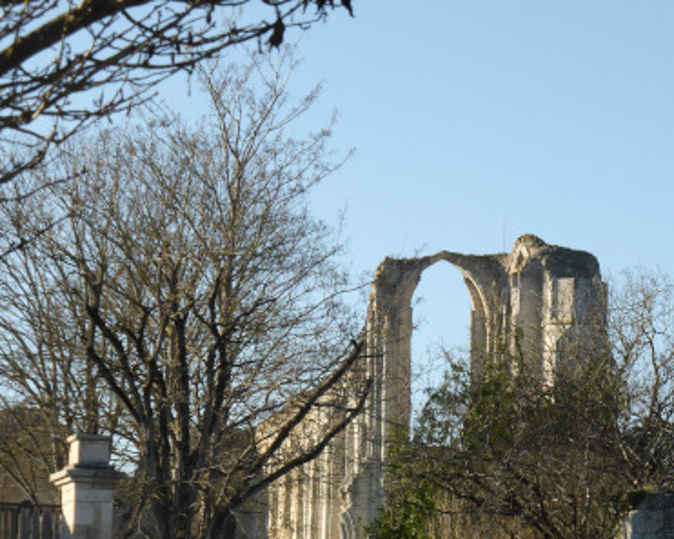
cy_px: 448
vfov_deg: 10.5
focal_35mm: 146
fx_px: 2913
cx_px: 339
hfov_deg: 13.2
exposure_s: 1/320
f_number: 5.3
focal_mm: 18.2
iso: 100
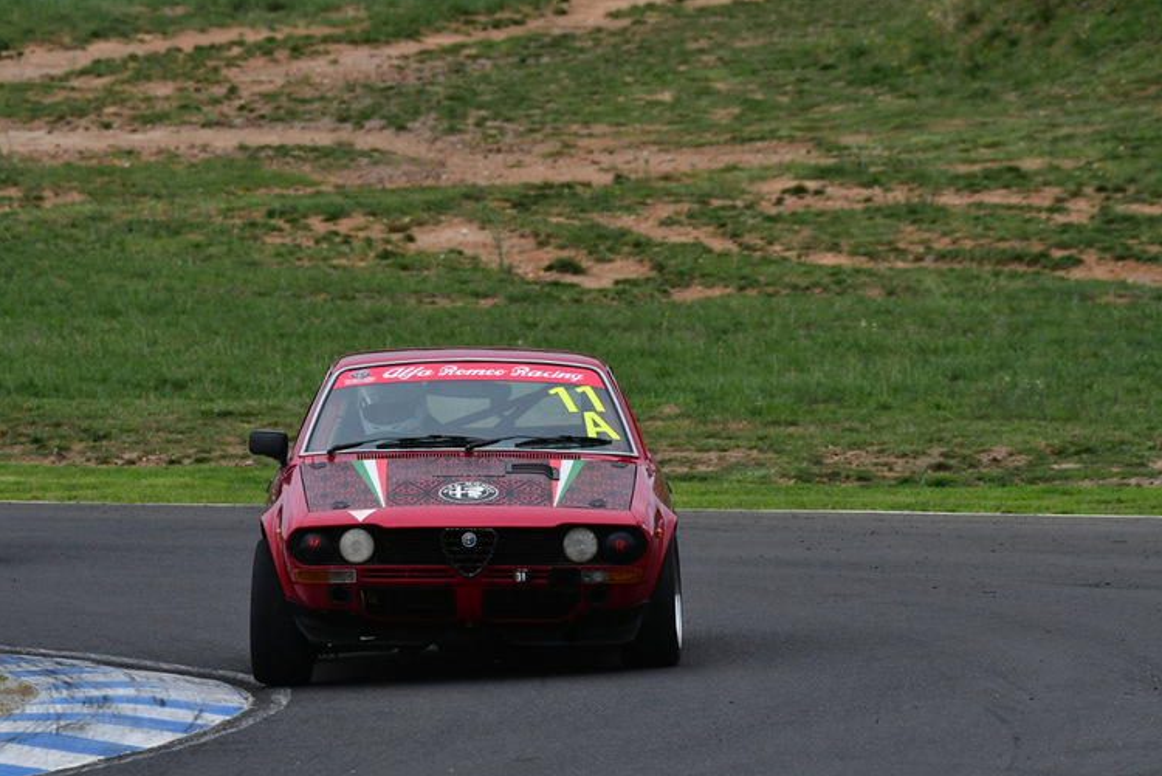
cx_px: 544
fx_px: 20152
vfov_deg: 2.2
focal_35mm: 624
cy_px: 384
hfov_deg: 3.3
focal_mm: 390
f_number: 11
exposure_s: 1/640
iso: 1000
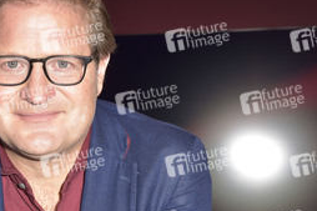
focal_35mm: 78
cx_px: 39
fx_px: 686
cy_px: 131
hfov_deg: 25.3
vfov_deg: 17.4
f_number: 5.6
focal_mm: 44
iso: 640
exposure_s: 1/200
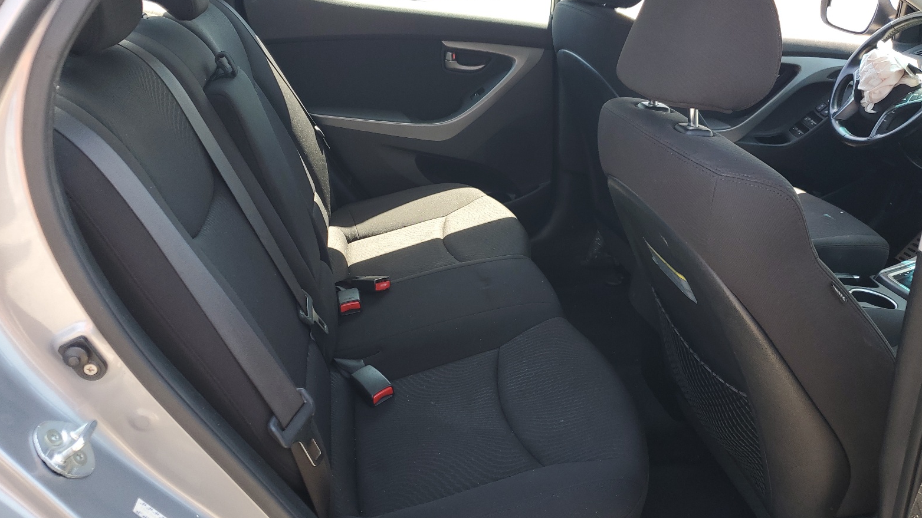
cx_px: 460
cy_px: 232
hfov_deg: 66.1
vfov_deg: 40.1
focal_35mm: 29
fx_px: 709
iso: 50
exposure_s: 1/196
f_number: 1.5
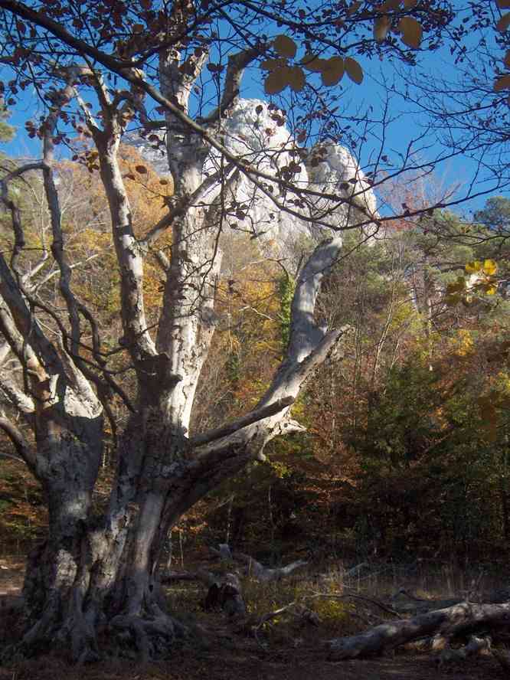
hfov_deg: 32.9
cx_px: 255
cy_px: 340
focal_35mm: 44
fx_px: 864
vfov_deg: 42.9
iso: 100
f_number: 2.9
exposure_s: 1/641
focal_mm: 9
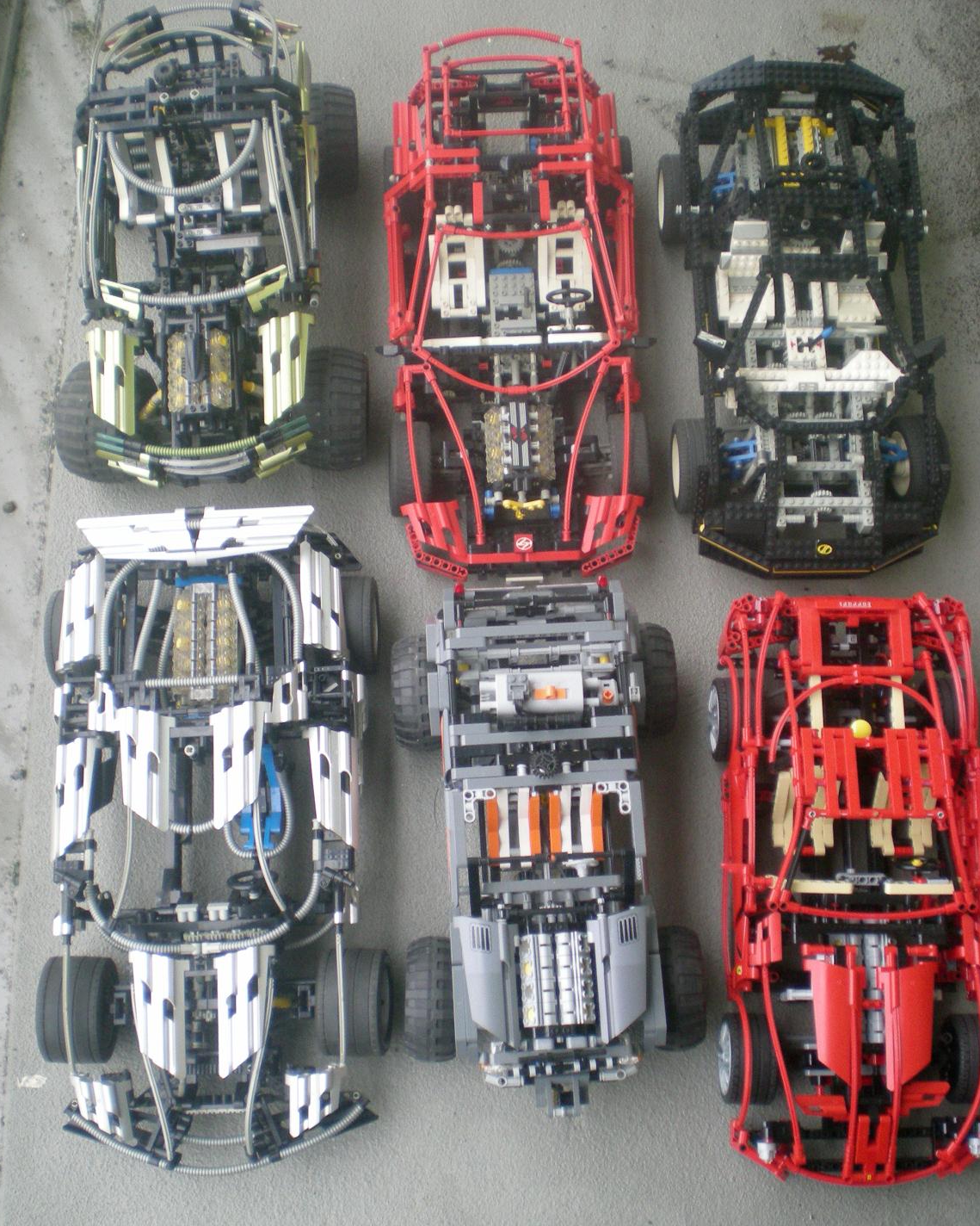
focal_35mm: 40
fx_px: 1450
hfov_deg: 37.3
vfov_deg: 45.8
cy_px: 647
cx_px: 486
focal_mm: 6.3
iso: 200
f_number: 3.1
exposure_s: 1/43.1
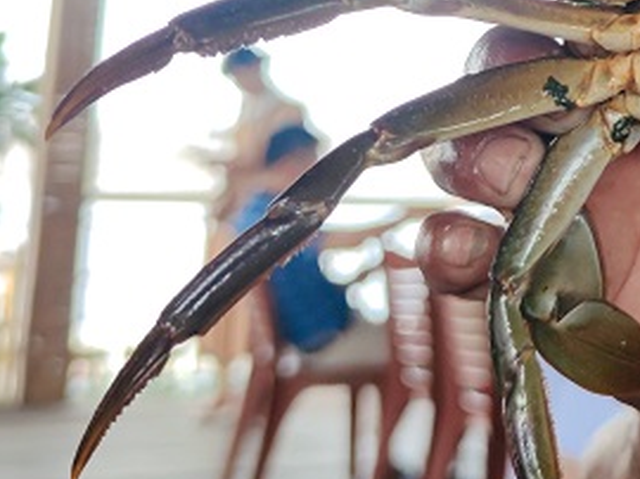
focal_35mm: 89
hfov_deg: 20.9
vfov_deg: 15.9
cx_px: 706
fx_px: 1644
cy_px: -116
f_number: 1.69
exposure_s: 1/273
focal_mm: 6.72
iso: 50
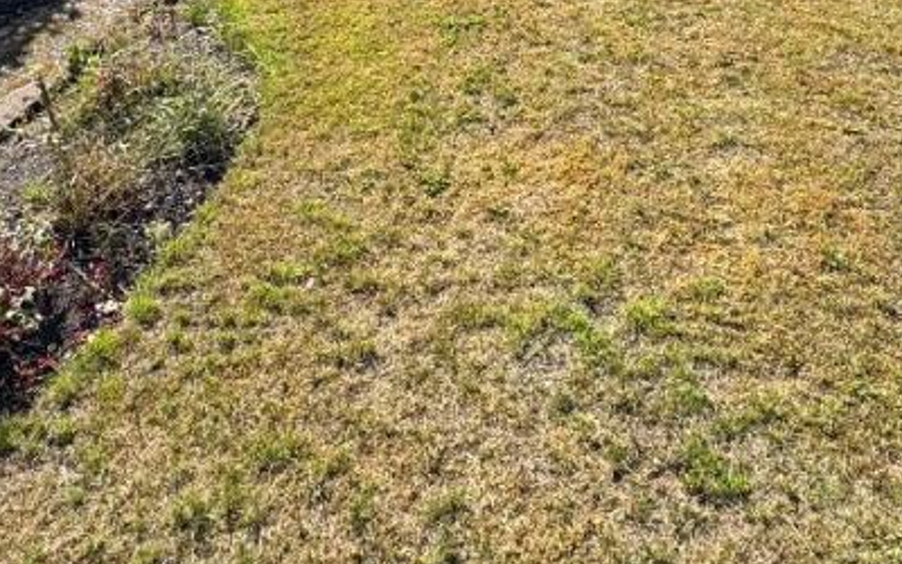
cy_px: -237
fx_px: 934
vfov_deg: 26.4
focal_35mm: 38
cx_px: 494
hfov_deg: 51.5
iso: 40
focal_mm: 2.22
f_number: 2.2
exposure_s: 1/879
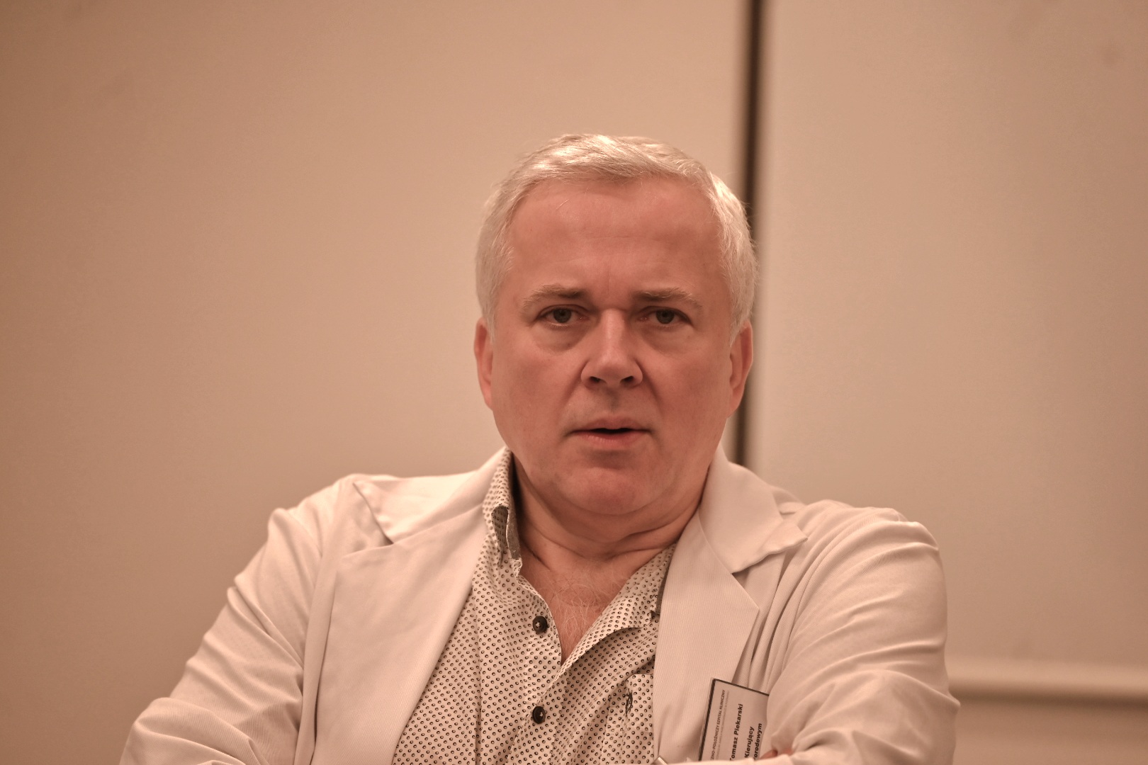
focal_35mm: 160
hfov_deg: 12.8
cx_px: 574
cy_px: 382
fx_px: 5102
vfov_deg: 8.6
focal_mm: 160
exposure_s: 1/400
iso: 320
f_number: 2.8
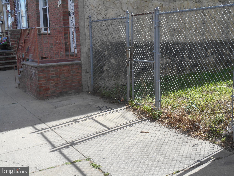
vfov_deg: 31.5
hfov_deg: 41.2
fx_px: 311
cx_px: 117
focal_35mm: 46
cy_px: 88
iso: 80
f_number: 4
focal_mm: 8.3
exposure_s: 1/400
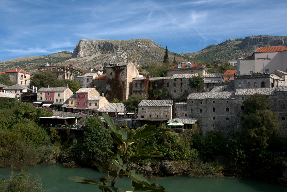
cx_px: 144
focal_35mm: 31
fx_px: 247
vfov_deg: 42.3
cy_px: 95
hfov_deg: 60.3
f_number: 11
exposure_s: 1/125
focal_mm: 20
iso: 200
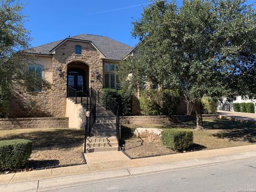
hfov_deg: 67.3
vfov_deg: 53.1
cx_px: 128
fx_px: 192
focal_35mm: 26
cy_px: 96
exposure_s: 1/1332
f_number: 1.8
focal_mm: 4.25
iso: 25
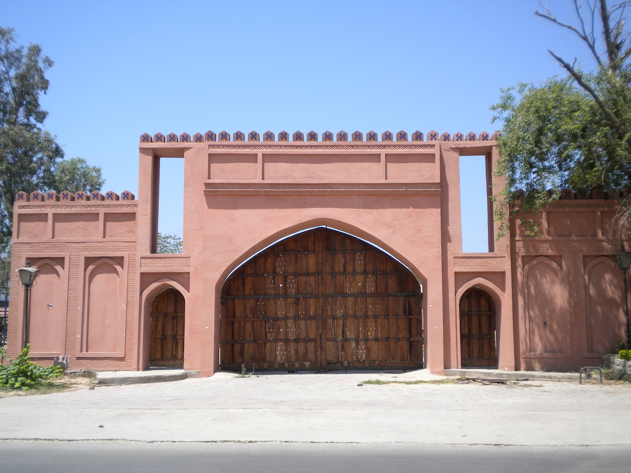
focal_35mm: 41
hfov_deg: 45.8
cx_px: 316
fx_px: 747
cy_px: 236
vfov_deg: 35.1
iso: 80
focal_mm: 7.4
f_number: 4.9
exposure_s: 1/416
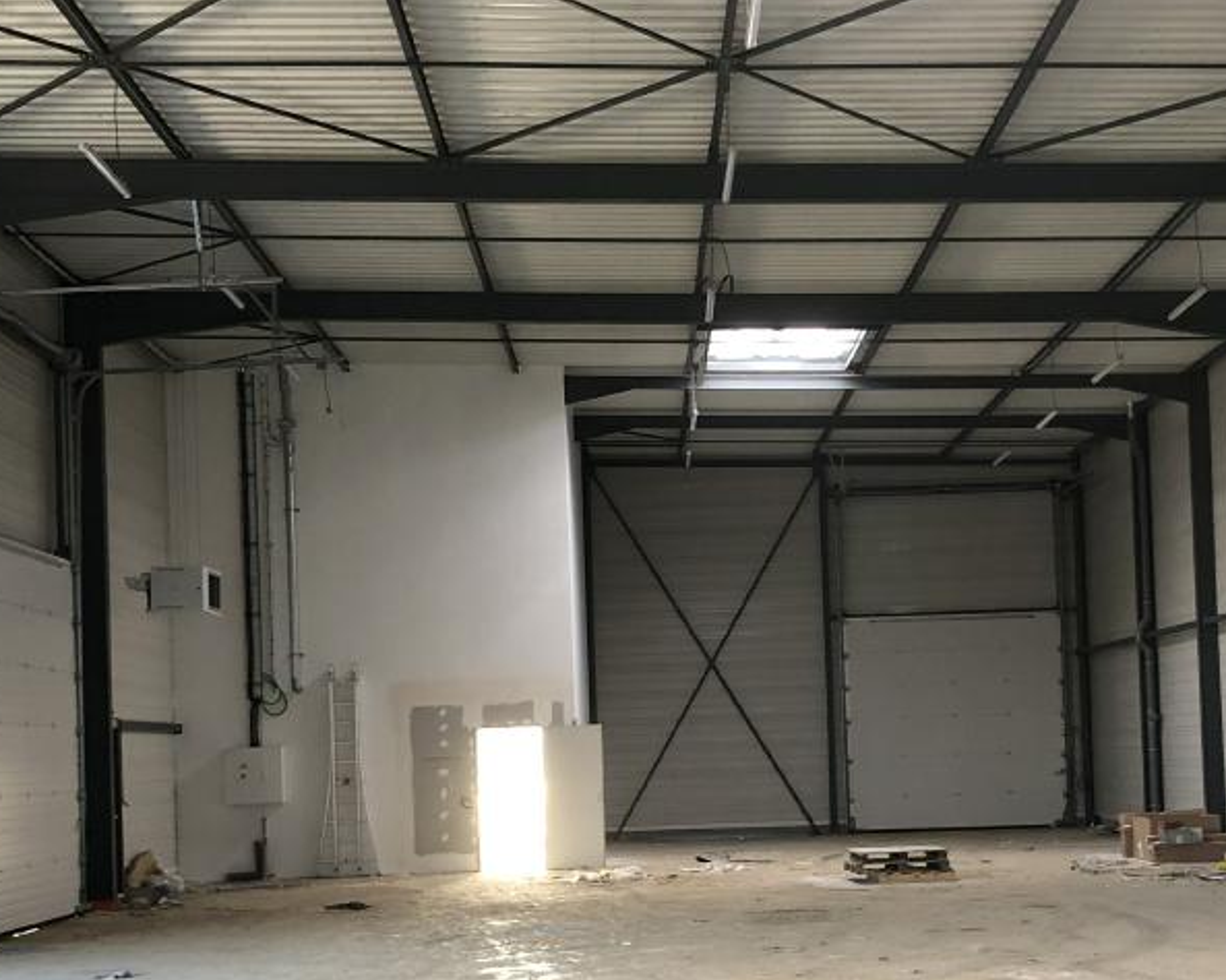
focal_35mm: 59
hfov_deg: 31.9
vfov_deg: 25.7
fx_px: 2140
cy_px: 655
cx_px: 697
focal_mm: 4
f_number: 1.8
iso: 50
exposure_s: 1/17
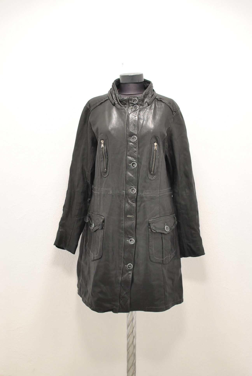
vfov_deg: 37.8
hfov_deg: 25.8
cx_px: 126
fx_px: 550
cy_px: 188
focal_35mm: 52
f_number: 4
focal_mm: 35
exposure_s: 1/80
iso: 800
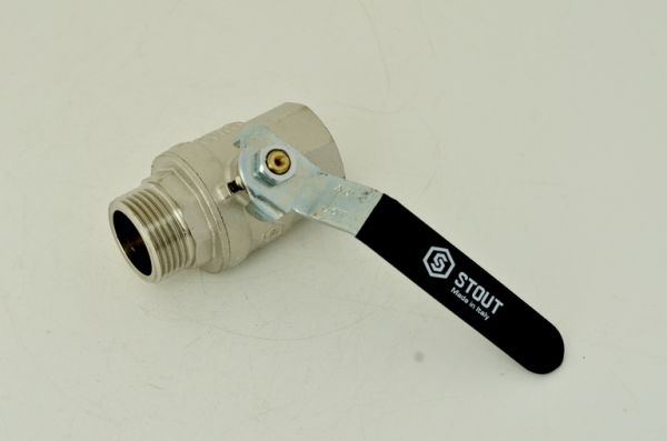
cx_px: 334
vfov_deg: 18.1
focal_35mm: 75
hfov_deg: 27.1
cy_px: 220
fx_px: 1386
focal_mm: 50
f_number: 6.3
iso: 320
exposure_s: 1/640
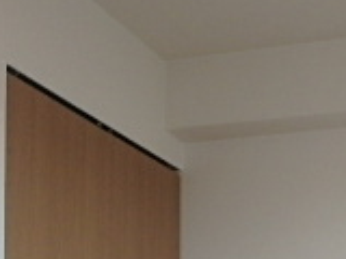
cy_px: 449
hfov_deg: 22.2
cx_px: 365
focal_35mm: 84
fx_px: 840
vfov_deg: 15.4
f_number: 3.5
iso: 200
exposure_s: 1/50
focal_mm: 3.7
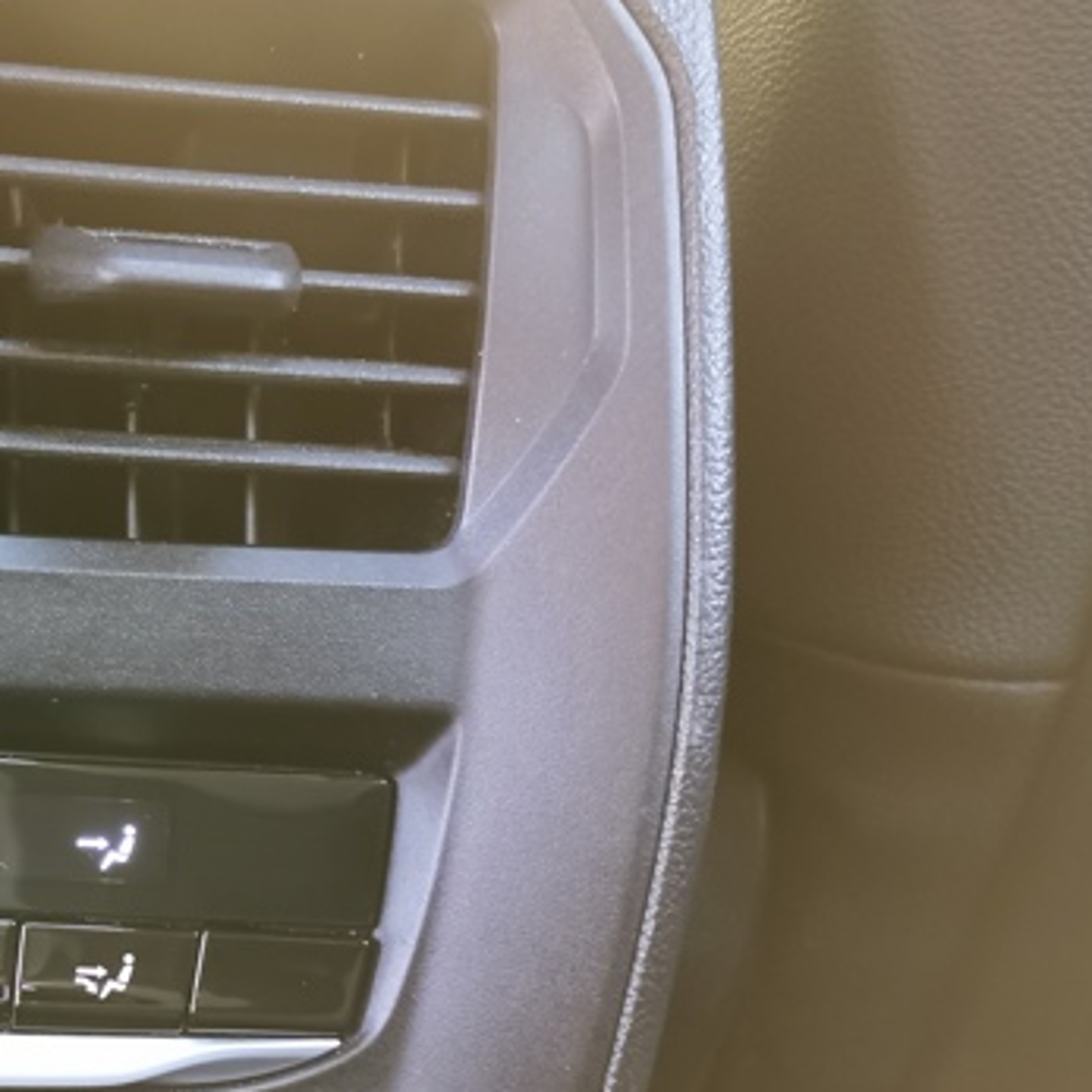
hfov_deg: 28.3
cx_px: -110
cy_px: 714
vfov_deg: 30.9
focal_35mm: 55
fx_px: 1963
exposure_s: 1/25
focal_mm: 5.58
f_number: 1.8
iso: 500
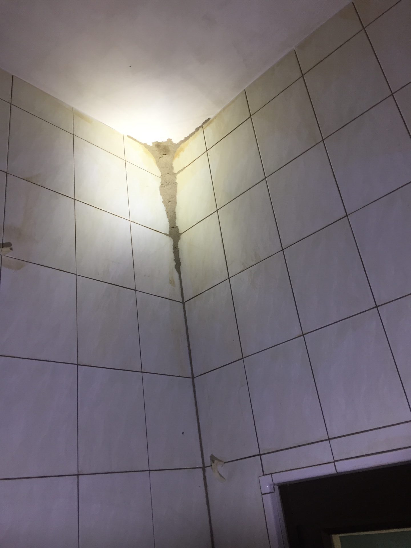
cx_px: 206
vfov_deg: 61.7
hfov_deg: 48.2
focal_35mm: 29
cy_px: 274
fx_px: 459
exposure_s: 1/40
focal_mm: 4.15
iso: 32
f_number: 2.2
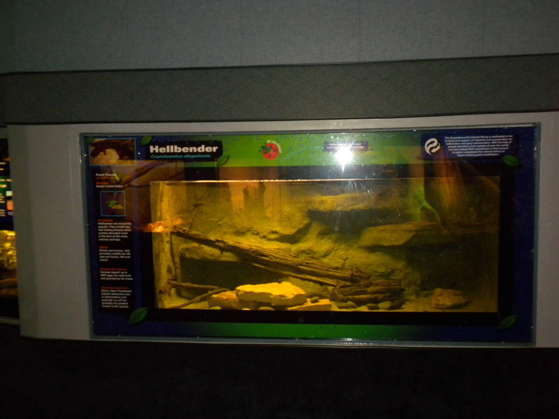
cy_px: 210
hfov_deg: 50.1
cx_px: 280
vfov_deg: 38.7
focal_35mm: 37
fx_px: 597
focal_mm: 6.6
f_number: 3.5
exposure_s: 1/30
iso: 400
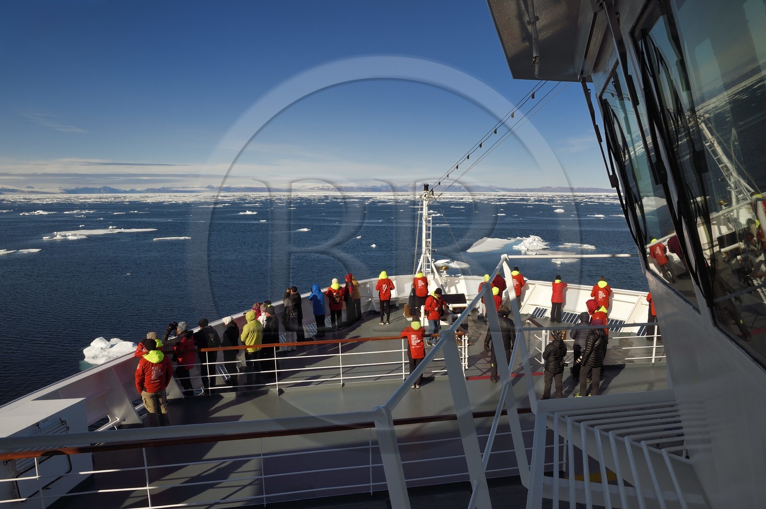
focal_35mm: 24
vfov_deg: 53.1
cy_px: 254
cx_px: 383
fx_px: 510
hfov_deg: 73.8
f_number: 20
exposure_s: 1/250
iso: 200
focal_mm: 24
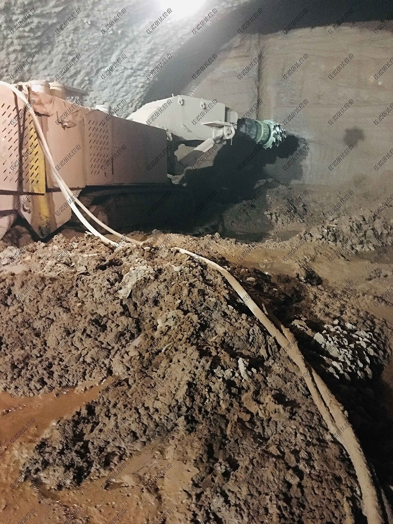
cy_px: 262
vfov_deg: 61.7
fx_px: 439
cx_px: 196
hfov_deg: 48.2
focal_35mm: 29
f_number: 2.2
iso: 200
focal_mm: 4.15
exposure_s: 1/4
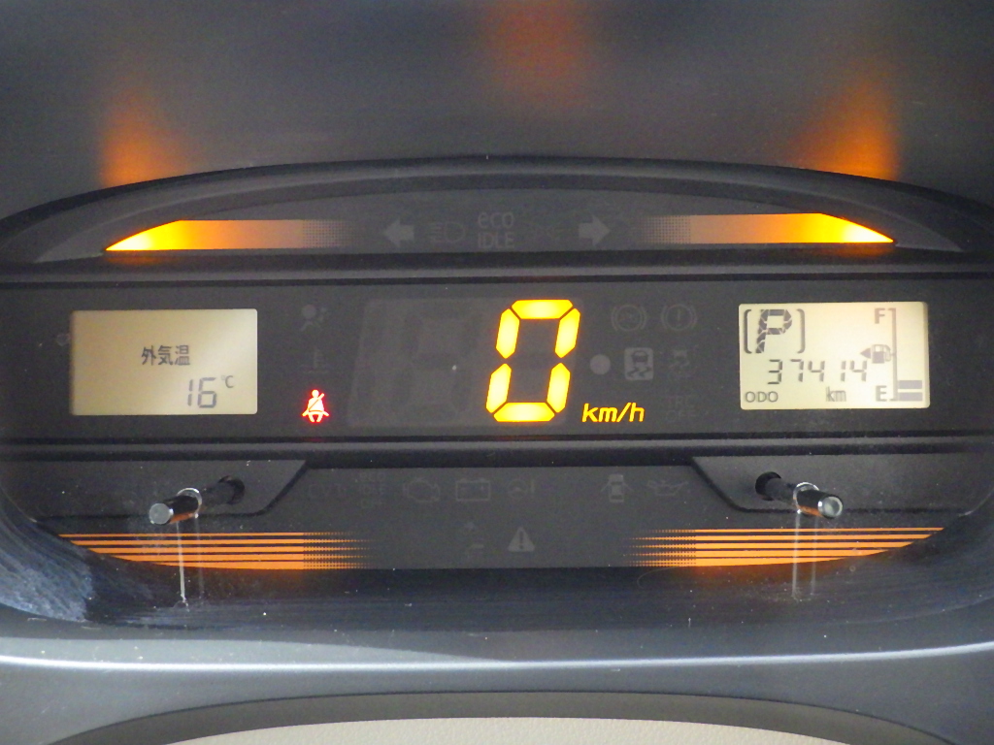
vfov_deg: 34.3
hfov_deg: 44.8
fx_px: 1206
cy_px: 372
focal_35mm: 42
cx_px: 497
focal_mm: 7.5
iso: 500
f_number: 4.2
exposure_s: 1/50
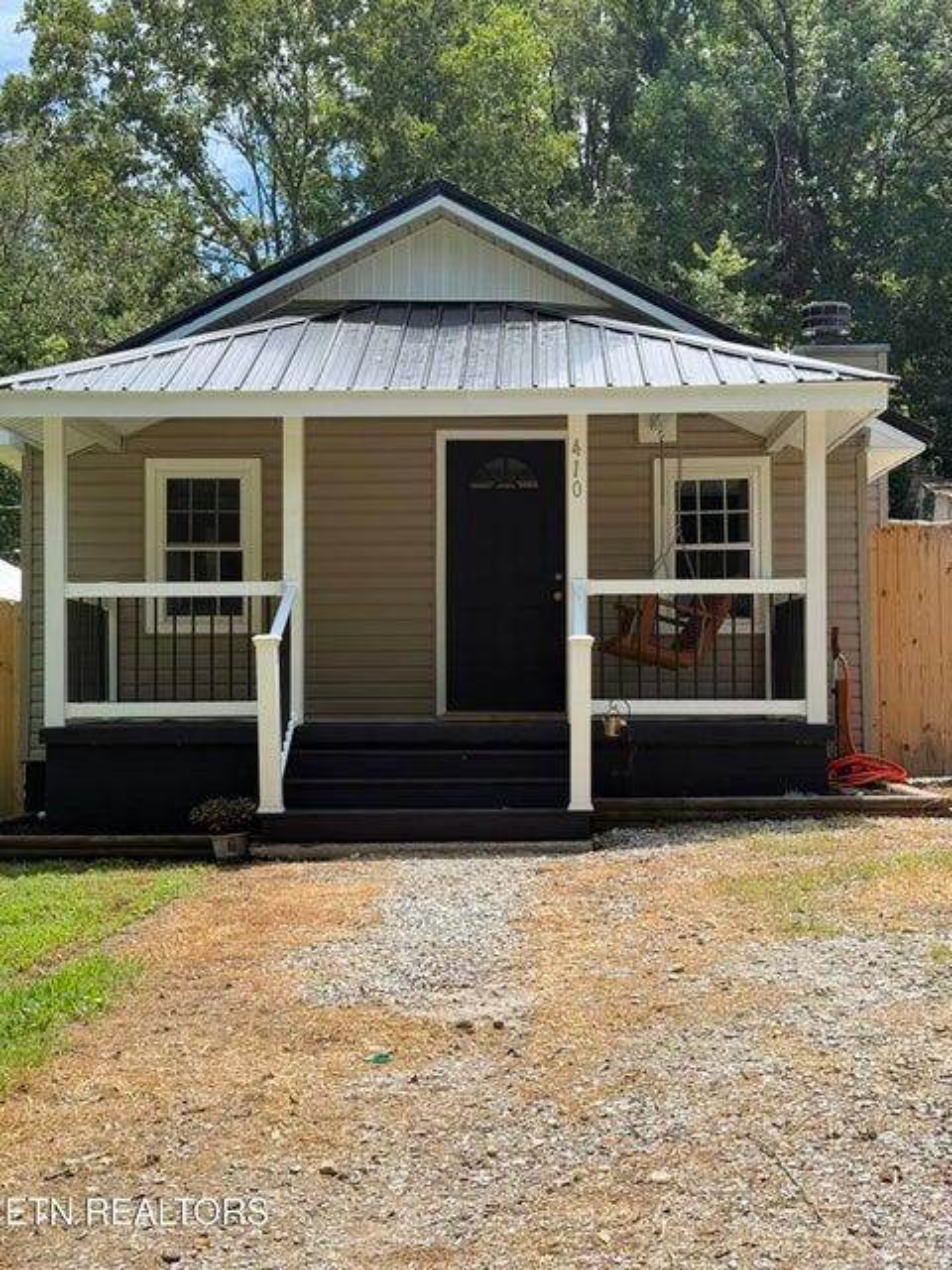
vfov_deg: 39.7
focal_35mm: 48
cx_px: 476
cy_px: 635
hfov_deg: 30.3
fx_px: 1760
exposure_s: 1/1575
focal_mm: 6.76
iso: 100
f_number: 1.78
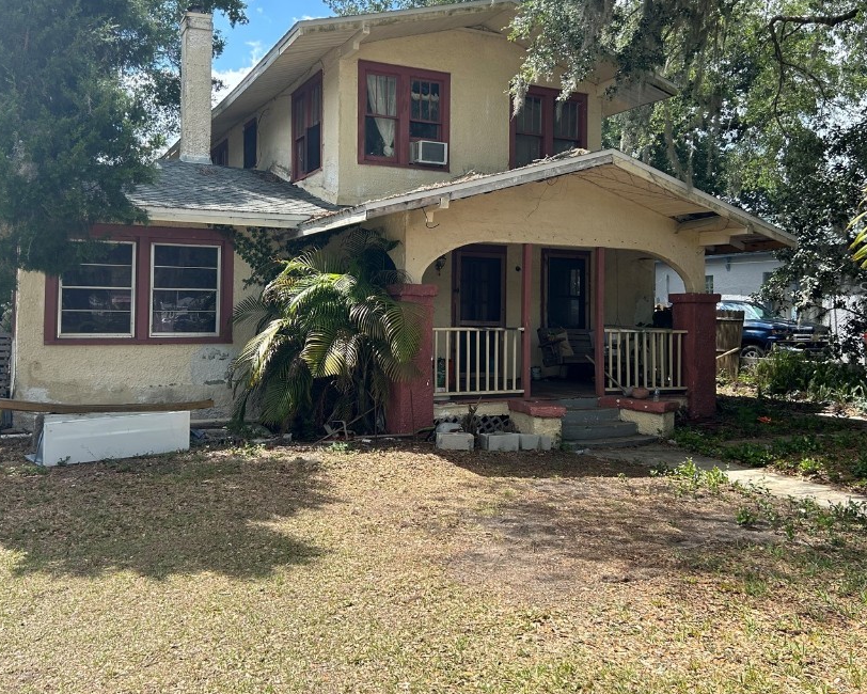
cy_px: 289
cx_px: 413
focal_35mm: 32
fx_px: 821
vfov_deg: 45.6
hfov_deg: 55.6
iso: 50
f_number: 1.5
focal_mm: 5.7
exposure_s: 1/1511
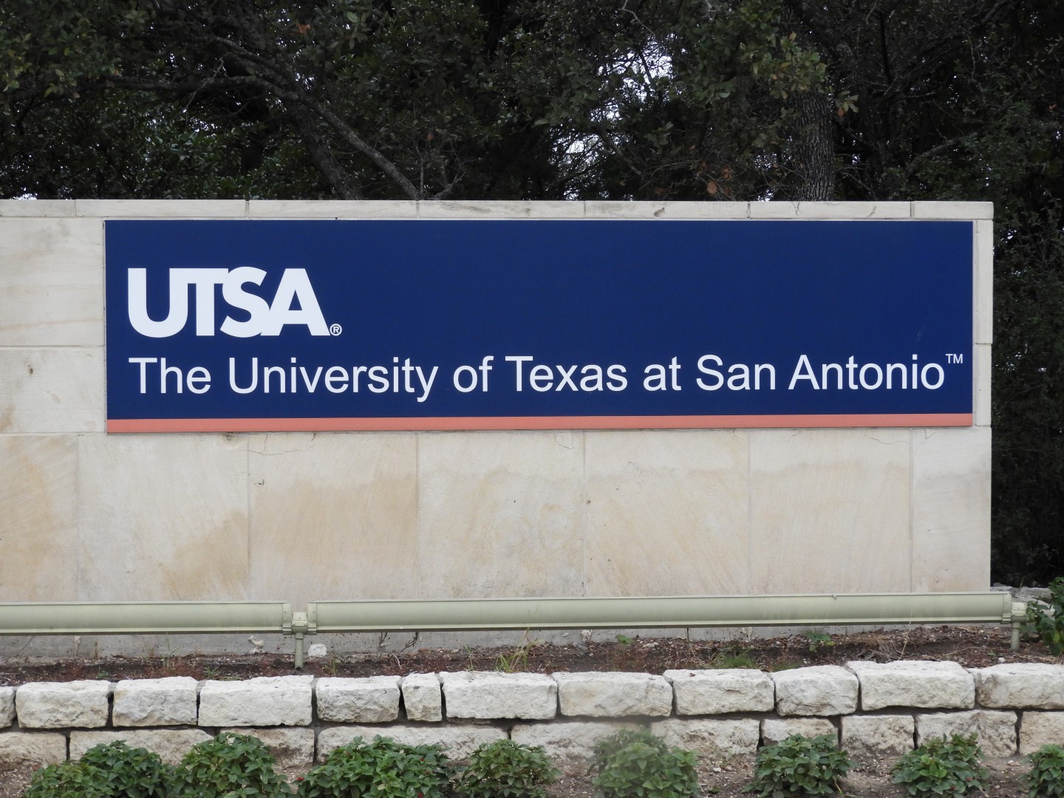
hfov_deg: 24.4
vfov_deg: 18.4
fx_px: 2459
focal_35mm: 80
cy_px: 399
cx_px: 532
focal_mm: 14.3
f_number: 4.5
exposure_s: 1/60
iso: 220
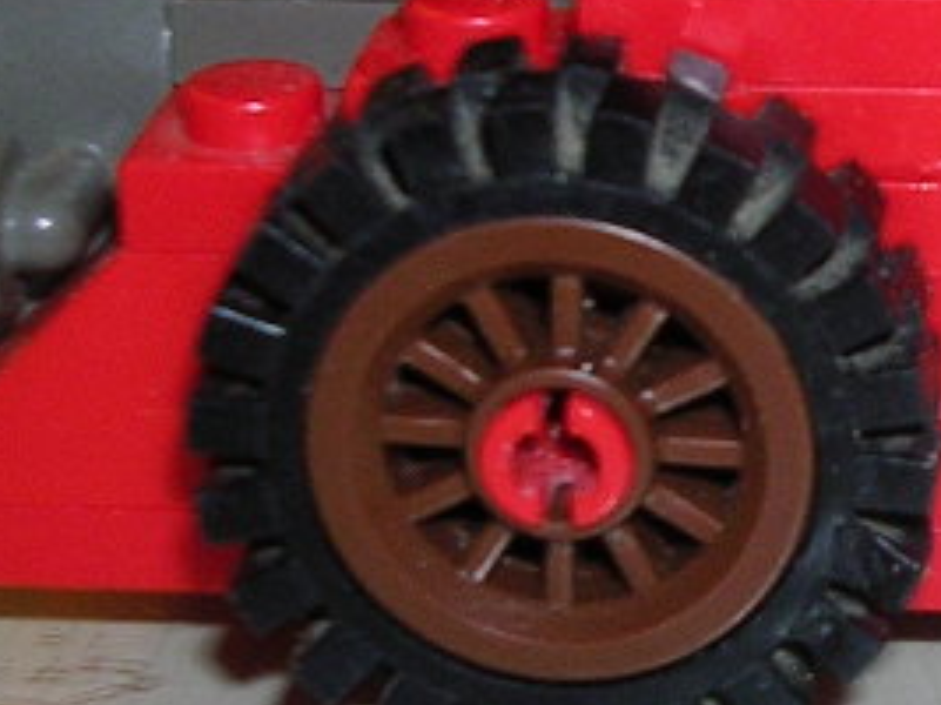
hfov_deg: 12.9
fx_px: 3967
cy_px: 204
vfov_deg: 10.1
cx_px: 1329
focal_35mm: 146
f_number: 2.8
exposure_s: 1/60.1
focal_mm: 5.8
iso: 50
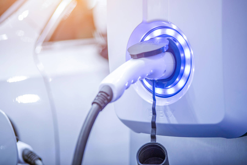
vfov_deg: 8.1
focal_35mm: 170
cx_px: 124
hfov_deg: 12.1
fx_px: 1167
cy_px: 82
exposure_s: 1/400
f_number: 2.8
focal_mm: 170
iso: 500
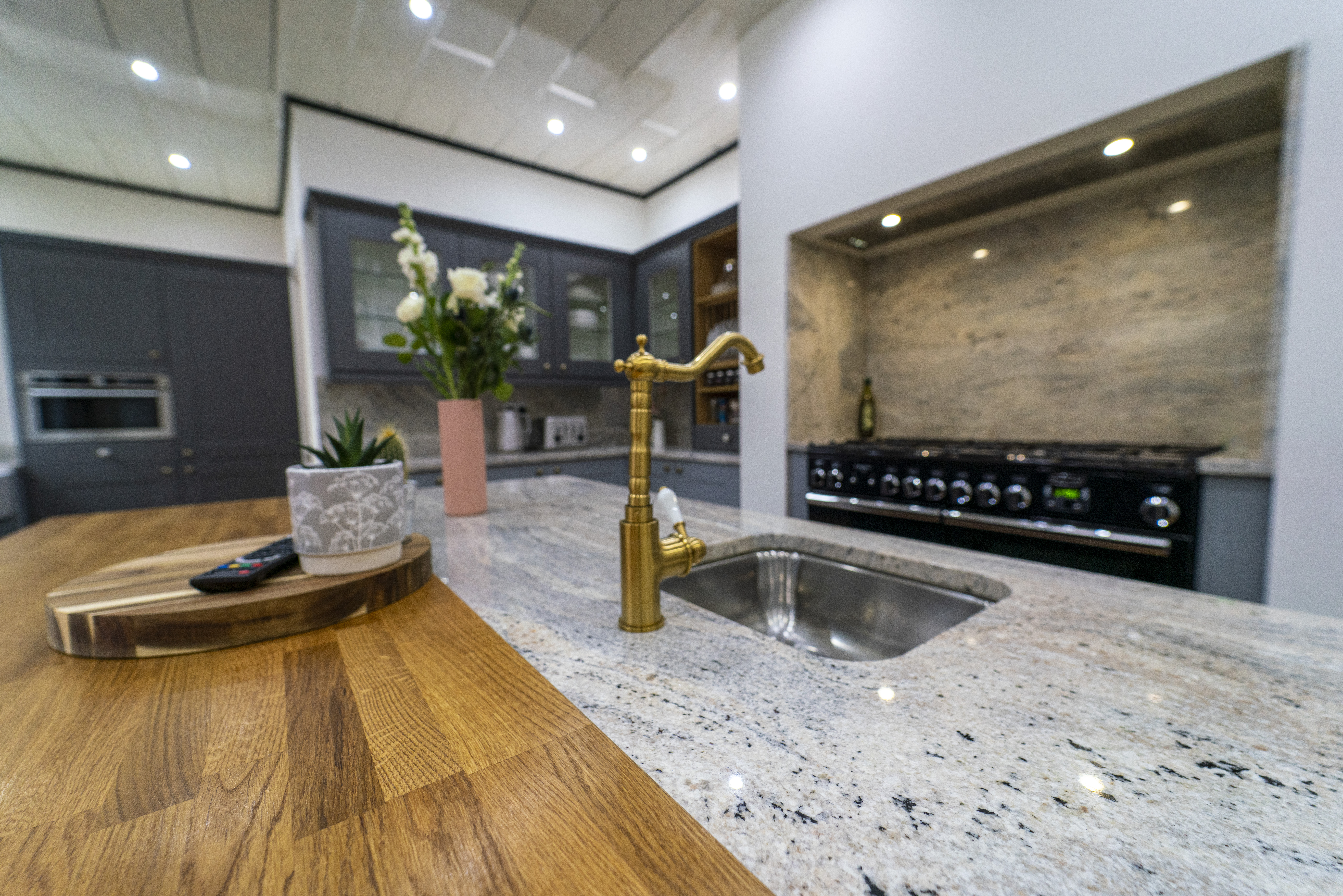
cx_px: 672
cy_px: 448
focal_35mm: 14
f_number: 4
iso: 800
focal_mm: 14
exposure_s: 1/100
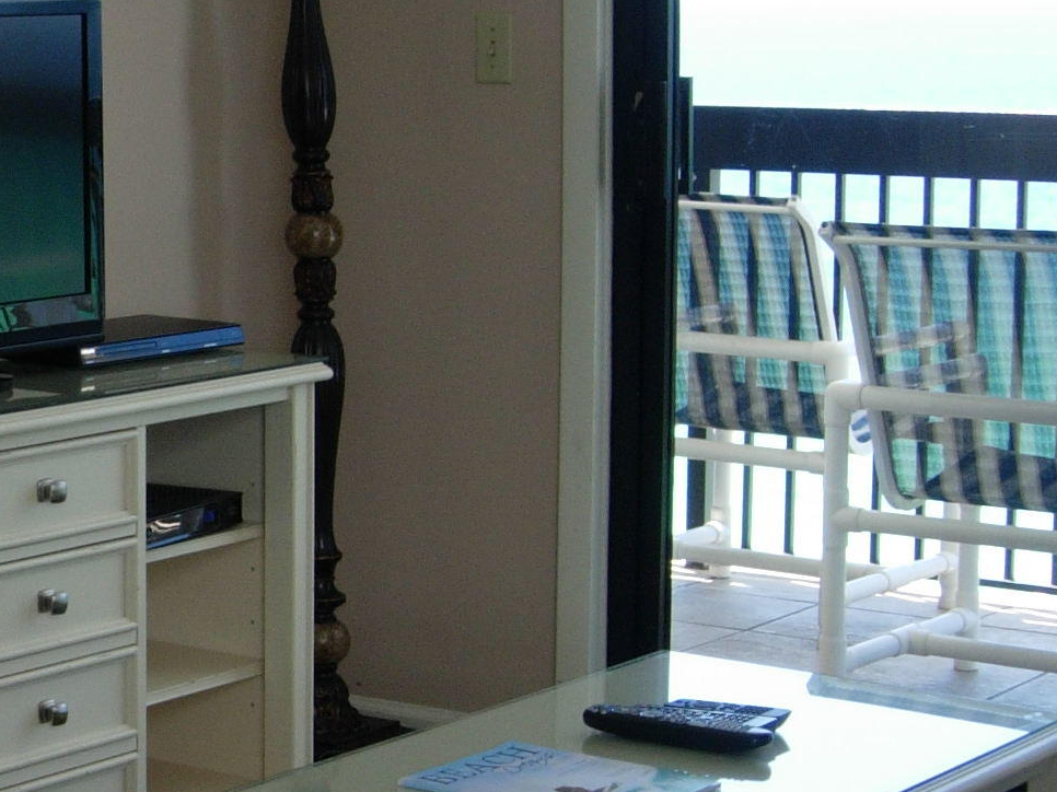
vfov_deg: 14.5
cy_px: 505
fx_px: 3114
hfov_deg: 18.7
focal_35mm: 102
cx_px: -21
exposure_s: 1/108
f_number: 2.8
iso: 64
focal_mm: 7.8
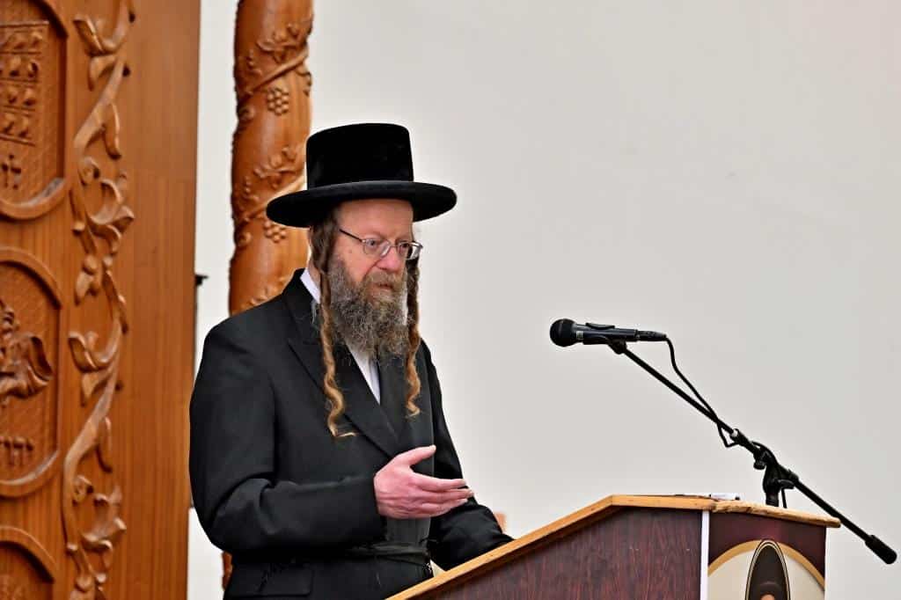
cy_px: 300
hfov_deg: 11.4
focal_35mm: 180
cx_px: 450
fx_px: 4503
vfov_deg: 7.6
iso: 800
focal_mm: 120
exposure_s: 1/320
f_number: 4
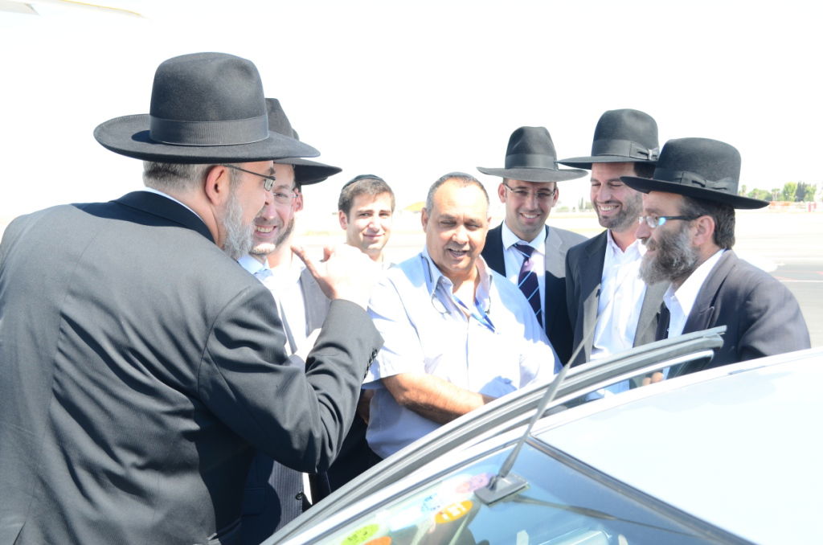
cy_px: 272
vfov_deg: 34.1
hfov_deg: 49.6
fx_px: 890
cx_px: 412
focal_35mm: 39
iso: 200
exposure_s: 1/160
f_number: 5.6
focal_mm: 26
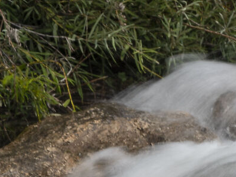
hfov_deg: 1.1
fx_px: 11934
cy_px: 394
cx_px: 146
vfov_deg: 0.8
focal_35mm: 1751
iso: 50
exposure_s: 1/15
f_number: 22
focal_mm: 300
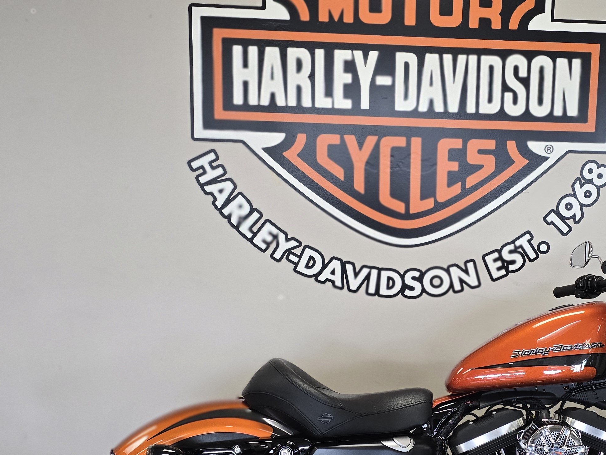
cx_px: 444
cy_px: 286
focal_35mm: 47
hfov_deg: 39.5
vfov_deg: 30.7
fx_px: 823
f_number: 1.7
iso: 250
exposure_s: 1/120
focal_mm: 6.3
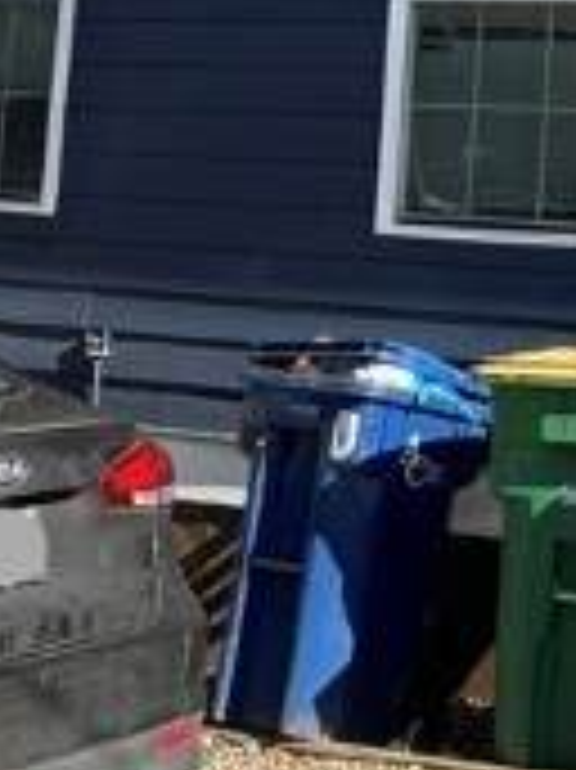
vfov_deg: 15.5
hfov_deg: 12.4
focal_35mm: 117
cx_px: 675
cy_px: -383
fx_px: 2599
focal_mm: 5.96
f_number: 1.6
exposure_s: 1/1016
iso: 50
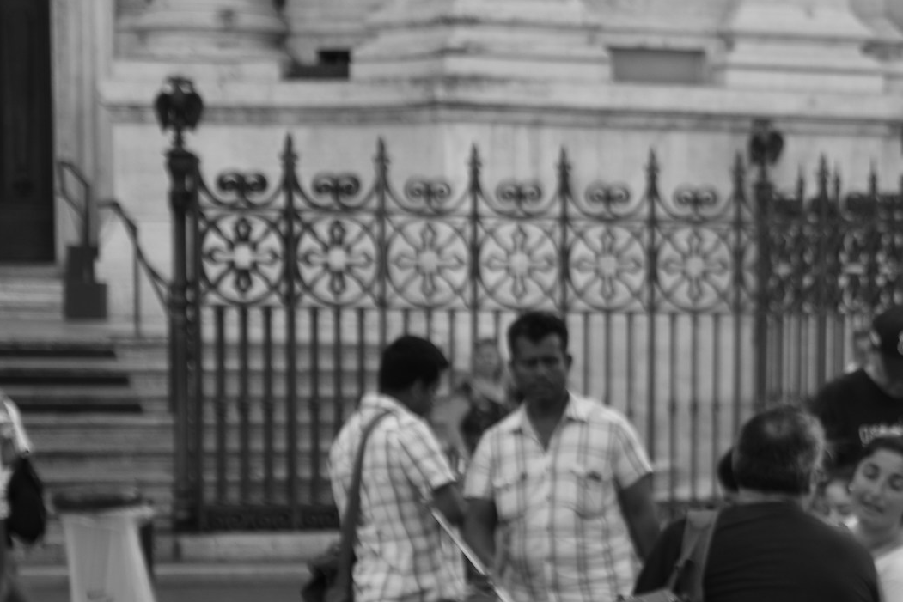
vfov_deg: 8.8
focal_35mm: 154
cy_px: 637
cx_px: 841
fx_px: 3867
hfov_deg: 13.2
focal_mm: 45
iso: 100
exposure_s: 1/250
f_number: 3.5
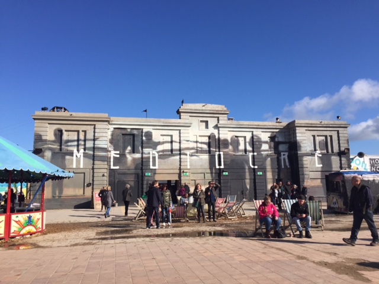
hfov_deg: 61.7
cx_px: 190
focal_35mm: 29
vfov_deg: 48.2
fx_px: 318
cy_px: 142
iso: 32
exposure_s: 1/2326
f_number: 2.2
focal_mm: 4.15
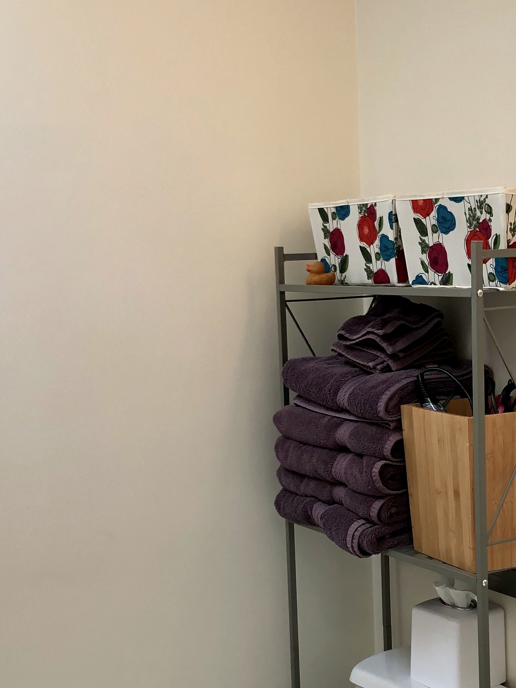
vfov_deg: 31.4
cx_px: 338
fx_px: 1213
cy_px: 459
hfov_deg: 23.9
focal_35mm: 61
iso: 64
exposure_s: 1/120
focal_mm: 3.99
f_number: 1.8
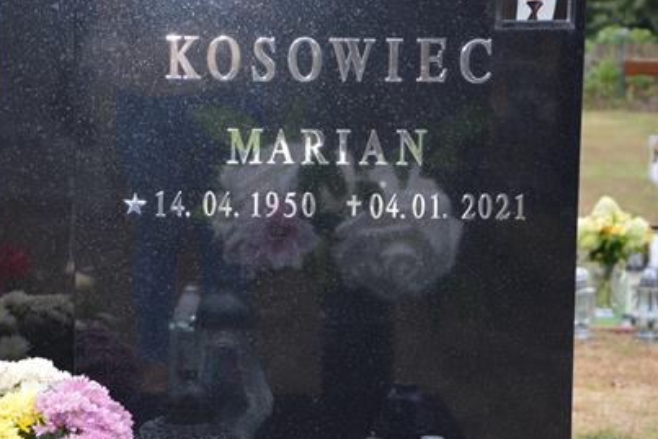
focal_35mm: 138
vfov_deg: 9.9
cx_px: 247
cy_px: 287
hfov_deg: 14.8
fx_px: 2523
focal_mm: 58
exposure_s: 1/125
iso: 280
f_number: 5
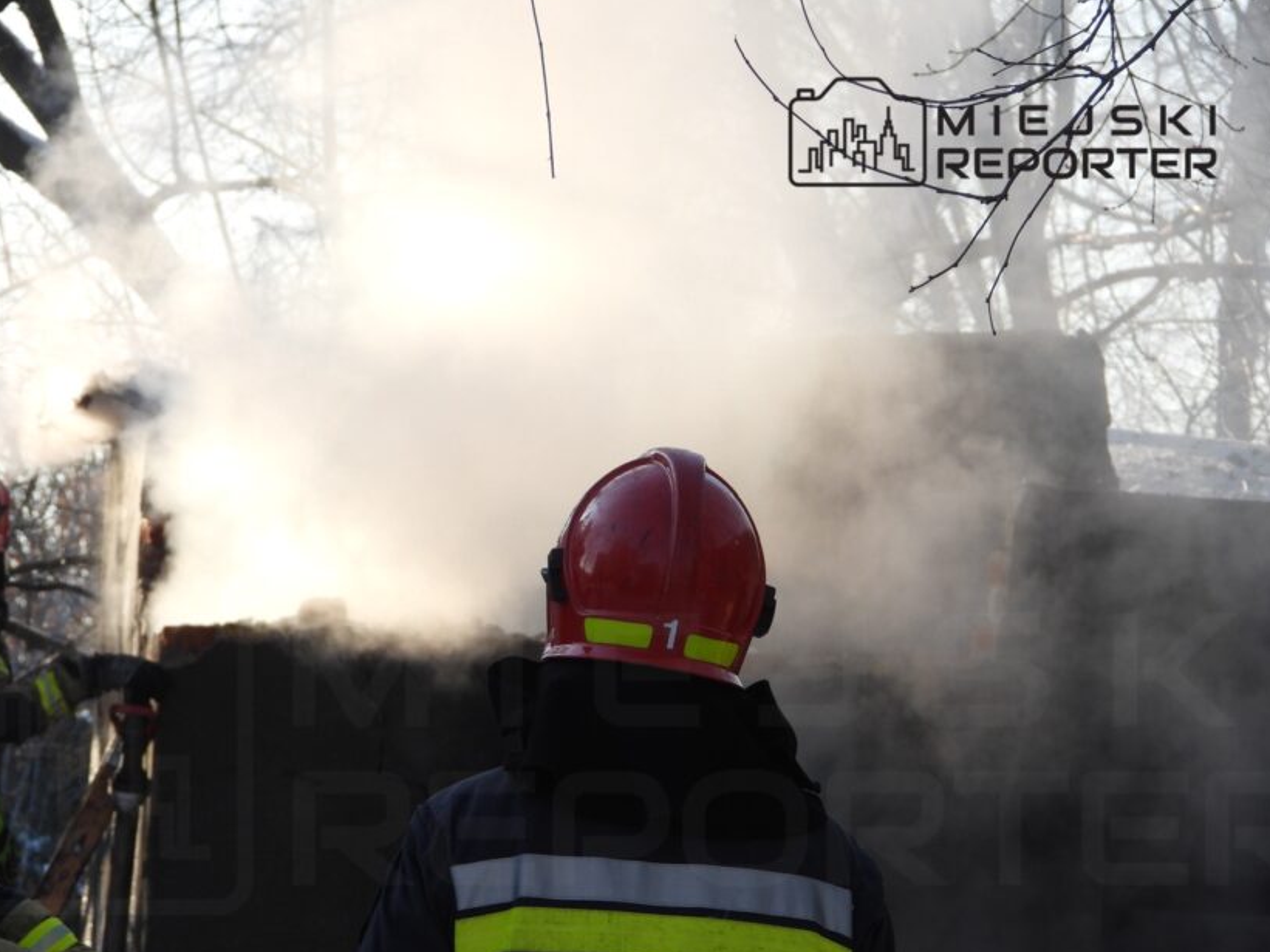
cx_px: 535
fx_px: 9834
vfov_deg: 5.5
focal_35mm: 268
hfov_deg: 7.4
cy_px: 564
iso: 100
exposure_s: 1/250
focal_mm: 38.6
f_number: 4.5
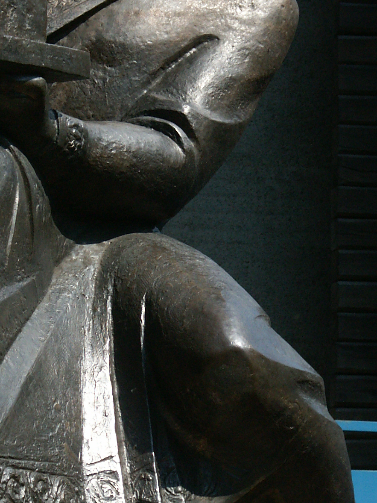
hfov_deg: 6.0
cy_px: 195
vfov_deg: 8.0
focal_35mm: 248
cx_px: 98
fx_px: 3601
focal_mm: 28.29
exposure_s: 1/800
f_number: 3.5
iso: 100
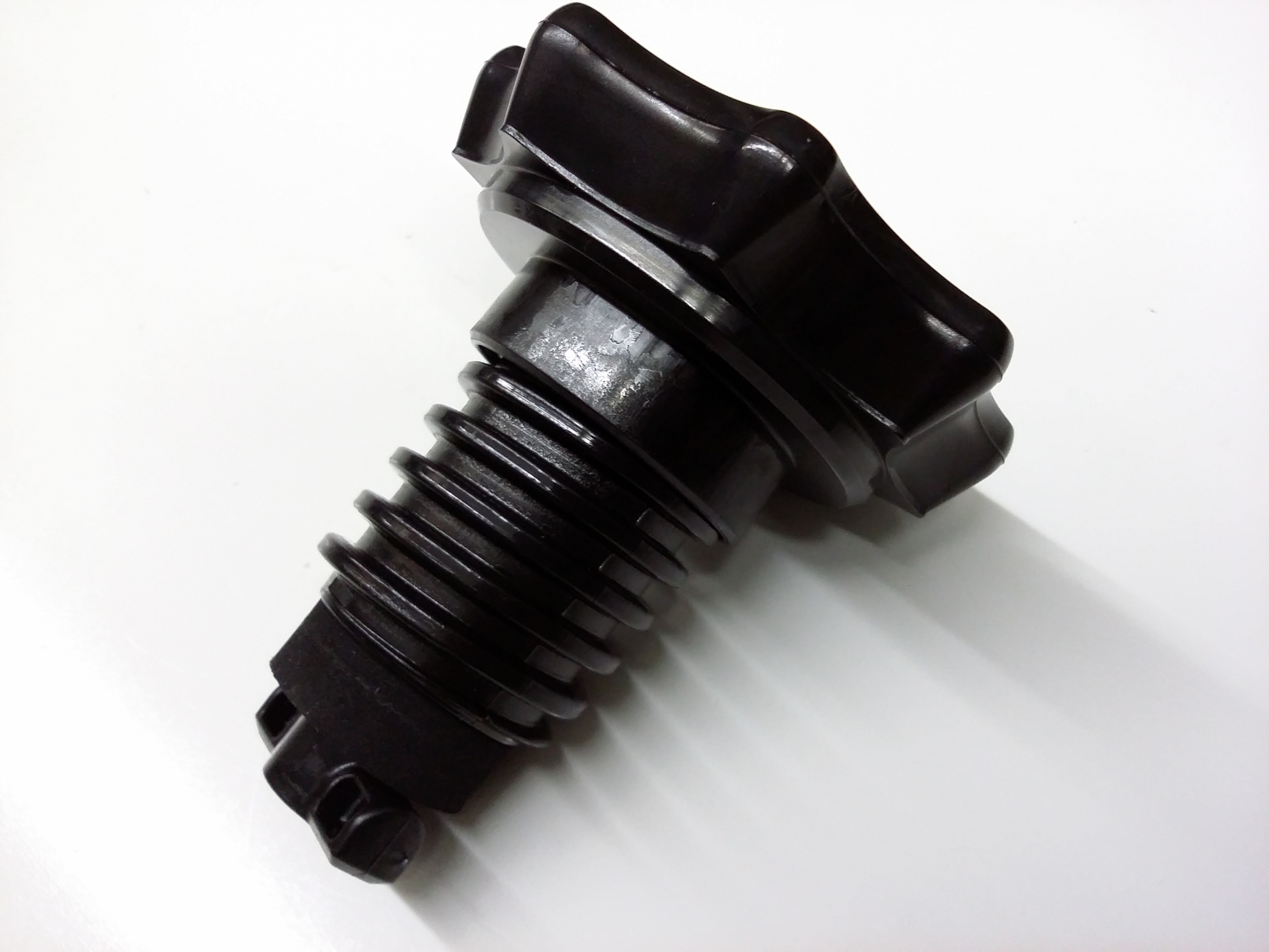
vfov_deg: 44.2
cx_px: 634
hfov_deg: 56.8
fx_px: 1173
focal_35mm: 32
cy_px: 476
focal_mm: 3.4
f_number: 2.4
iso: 160
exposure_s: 1/15
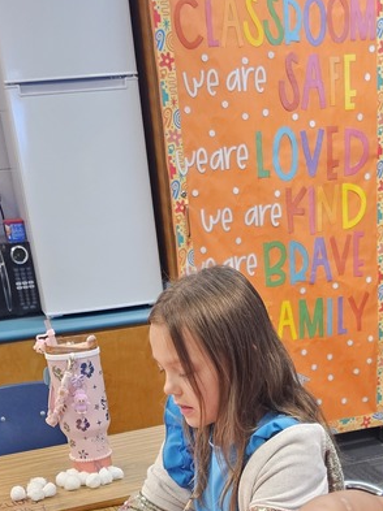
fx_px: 887
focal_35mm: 60
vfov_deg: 27.1
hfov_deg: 24.3
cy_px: 662
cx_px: 251
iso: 640
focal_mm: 6.3
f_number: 1.7
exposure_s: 1/40
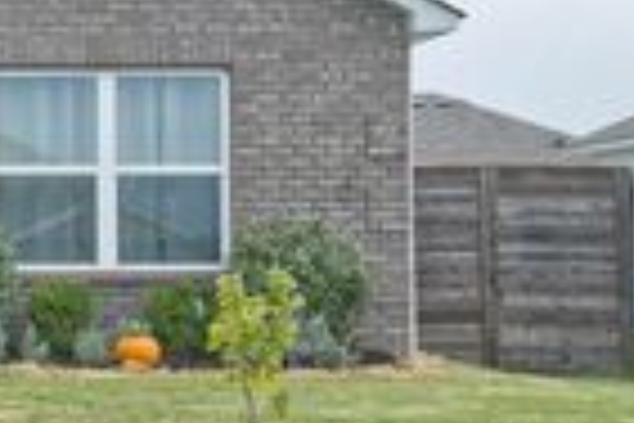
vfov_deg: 9.2
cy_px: 234
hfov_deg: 12.9
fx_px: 2624
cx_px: -355
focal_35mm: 149
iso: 100
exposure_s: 1/40
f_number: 4
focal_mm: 28
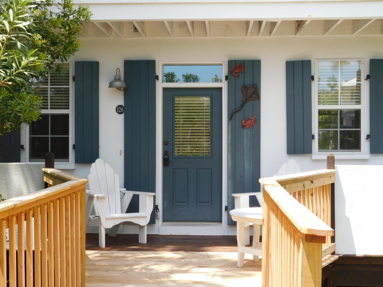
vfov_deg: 31.5
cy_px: 143
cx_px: 190
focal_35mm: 46
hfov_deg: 41.2
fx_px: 509
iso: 125
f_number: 3.7
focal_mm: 8
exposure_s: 1/400
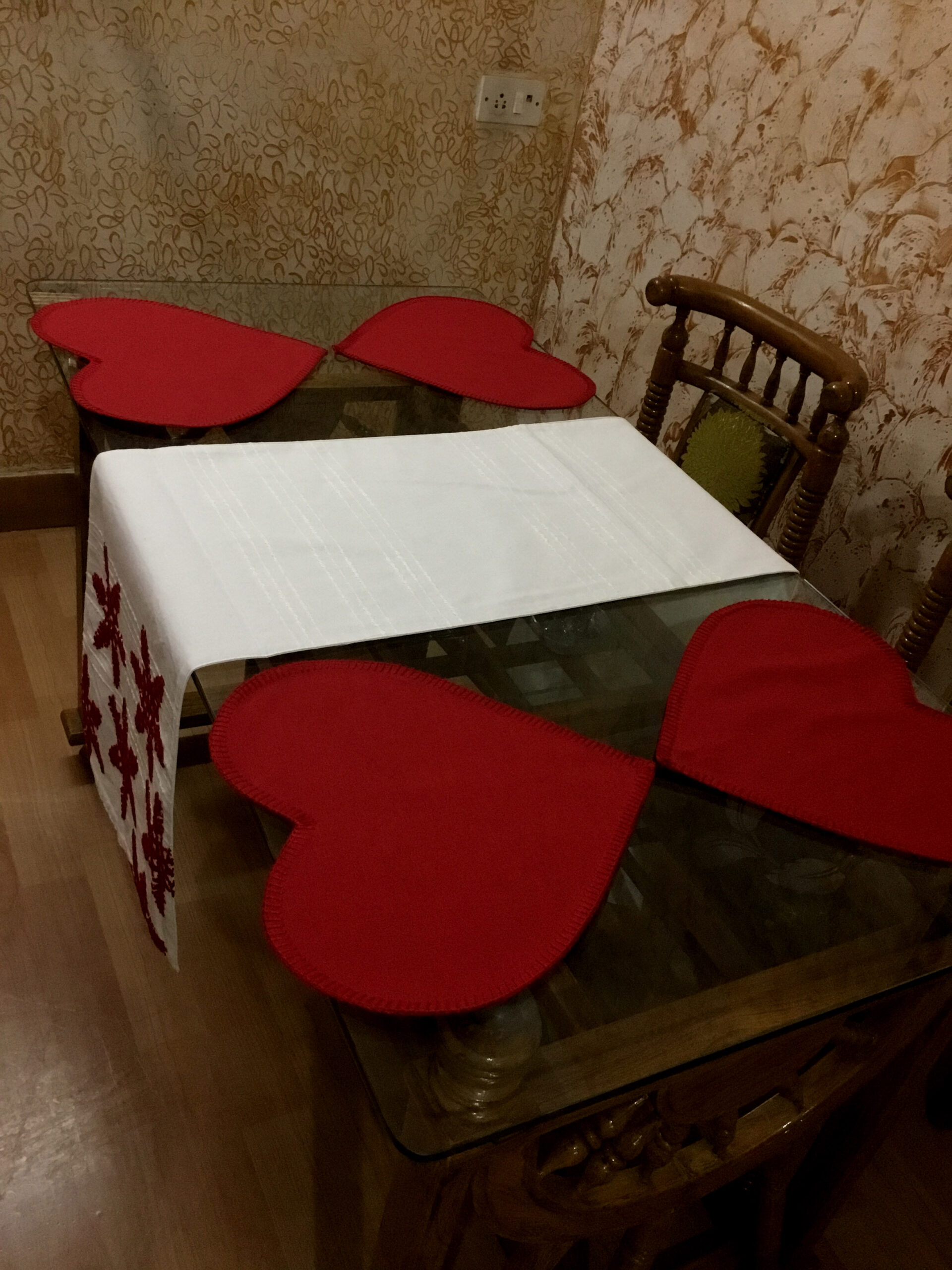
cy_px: 635
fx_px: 1137
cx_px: 476
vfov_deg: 58.4
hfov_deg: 45.4
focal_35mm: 31
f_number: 2.4
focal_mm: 3.3
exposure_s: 1/25
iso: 200
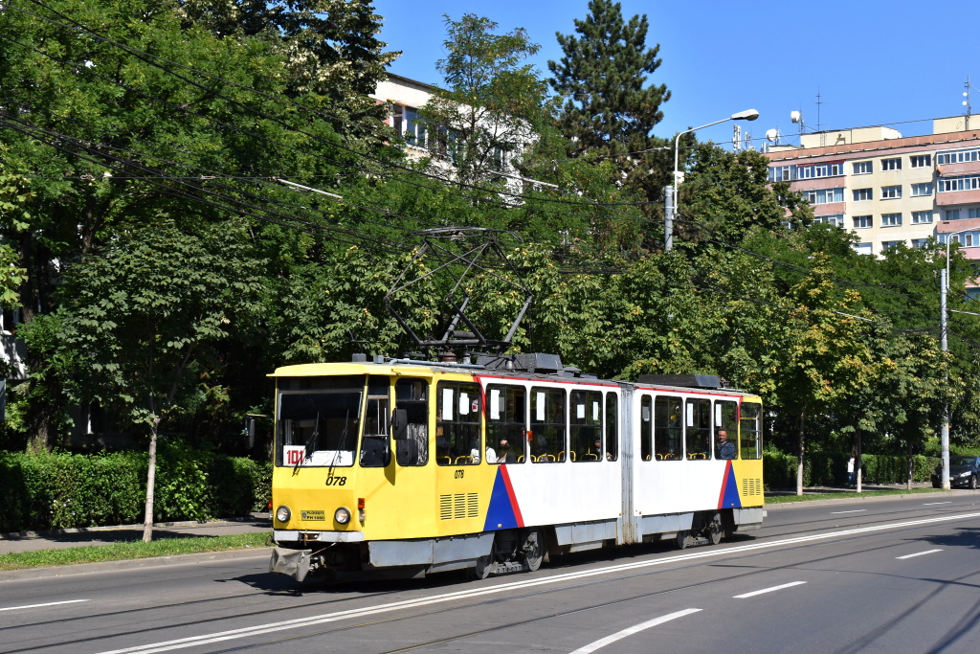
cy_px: 327
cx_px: 490
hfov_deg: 33.4
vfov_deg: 22.6
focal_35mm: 60
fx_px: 1633
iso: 200
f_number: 10
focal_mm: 40
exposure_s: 1/400
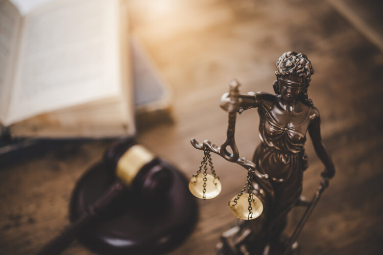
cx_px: 192
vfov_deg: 22.6
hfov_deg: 33.4
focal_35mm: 60
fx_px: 638
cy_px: 128
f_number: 3
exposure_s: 1/125
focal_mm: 60
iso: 100
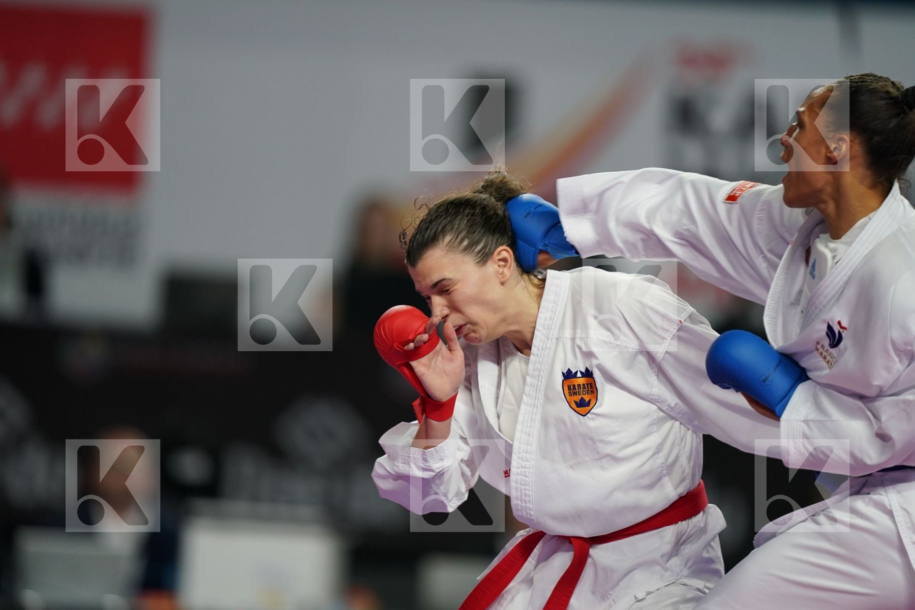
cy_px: 305
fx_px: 10166
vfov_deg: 3.4
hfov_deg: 5.2
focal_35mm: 400
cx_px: 458
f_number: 2.8
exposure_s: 1/1000
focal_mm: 400
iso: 1600
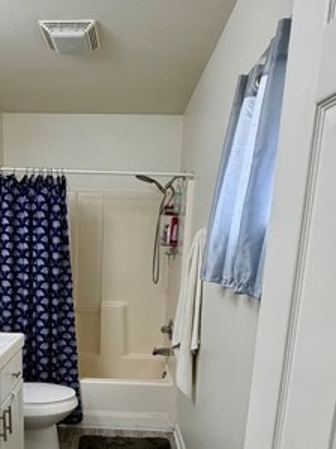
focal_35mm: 30
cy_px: 323
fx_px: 389
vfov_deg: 57.7
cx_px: 99
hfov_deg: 45.7
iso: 160
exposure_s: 1/120
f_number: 2.2
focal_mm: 2.22
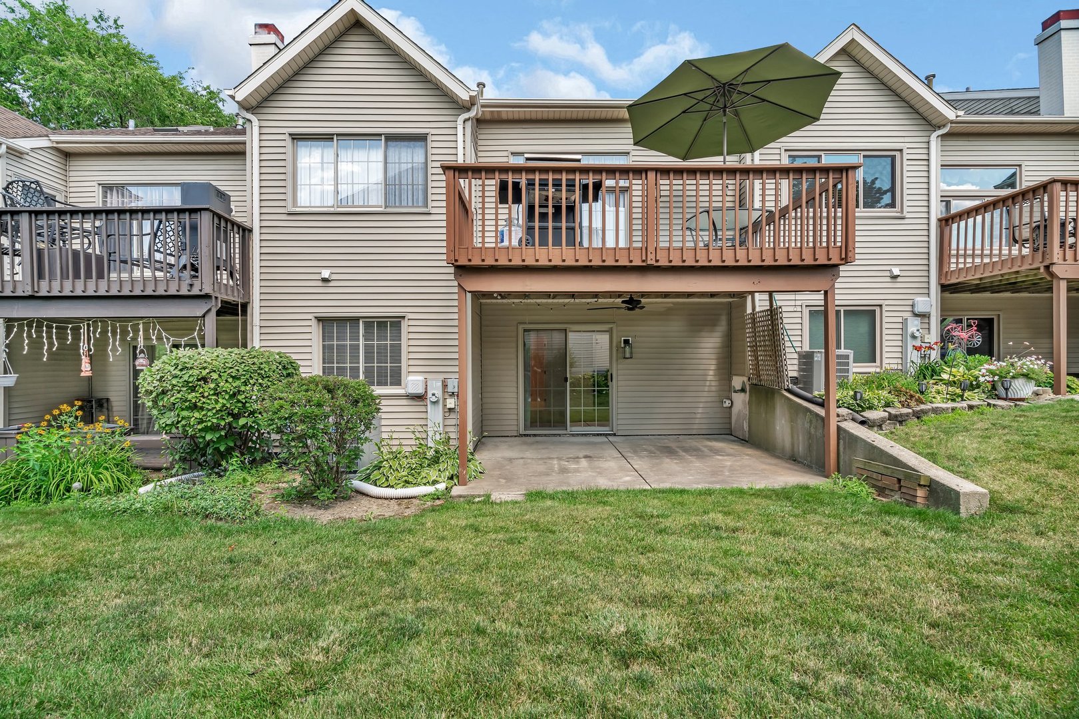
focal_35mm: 16
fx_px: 480
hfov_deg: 96.7
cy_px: 360
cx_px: 540
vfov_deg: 73.7
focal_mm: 16
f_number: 9
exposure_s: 1/50
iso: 400
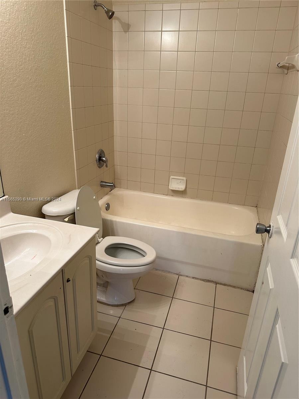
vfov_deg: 71.6
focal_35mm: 24
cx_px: 150
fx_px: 276
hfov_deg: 56.8
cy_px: 200
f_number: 1.78
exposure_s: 1/120
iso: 160
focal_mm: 6.86
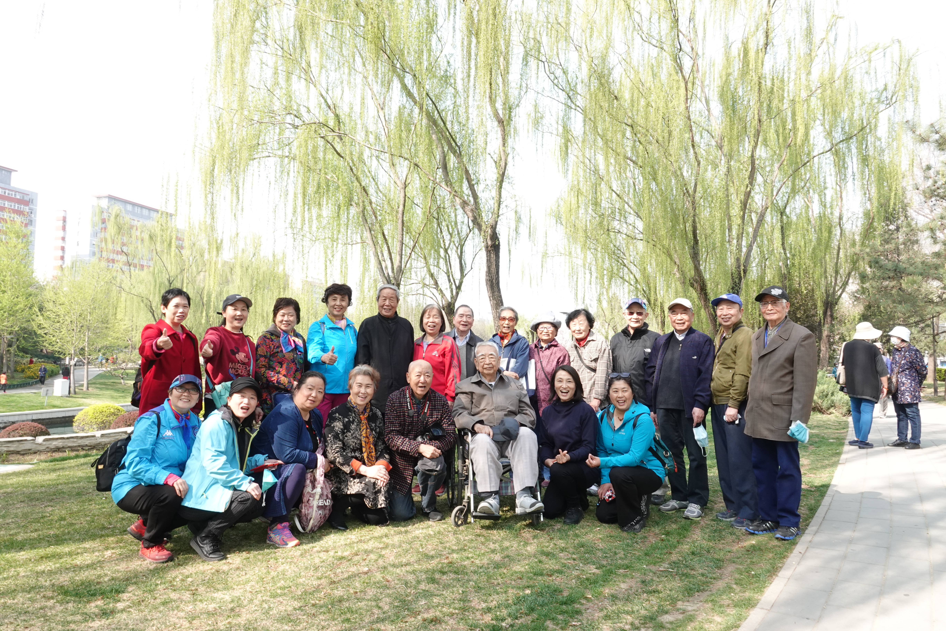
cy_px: 316
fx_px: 631
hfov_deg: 73.7
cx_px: 473
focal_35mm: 24
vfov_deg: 53.1
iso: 320
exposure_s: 1/100
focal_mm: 8.8
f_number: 8
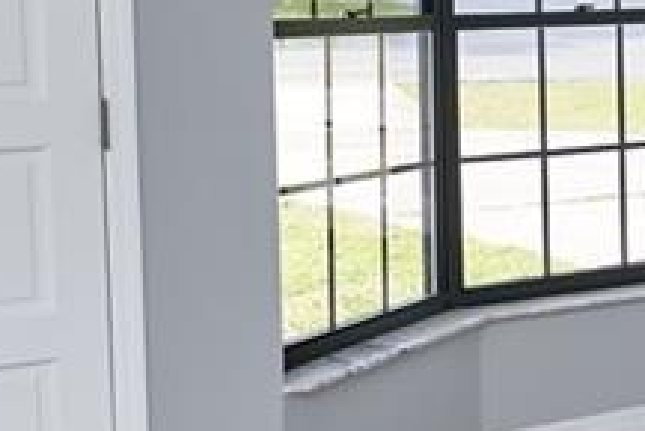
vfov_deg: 13.3
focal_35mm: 103
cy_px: 146
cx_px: 907
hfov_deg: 18.1
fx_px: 1847
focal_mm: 14
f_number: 5
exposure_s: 1/200
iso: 400
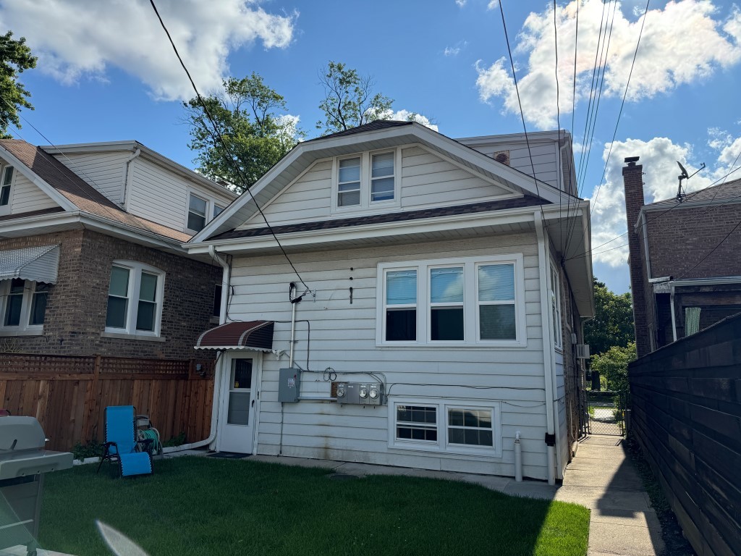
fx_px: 514
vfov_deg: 56.8
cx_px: 370
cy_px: 278
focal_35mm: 24
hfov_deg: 71.6
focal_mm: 6.76
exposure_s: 1/5348
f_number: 1.78
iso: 80
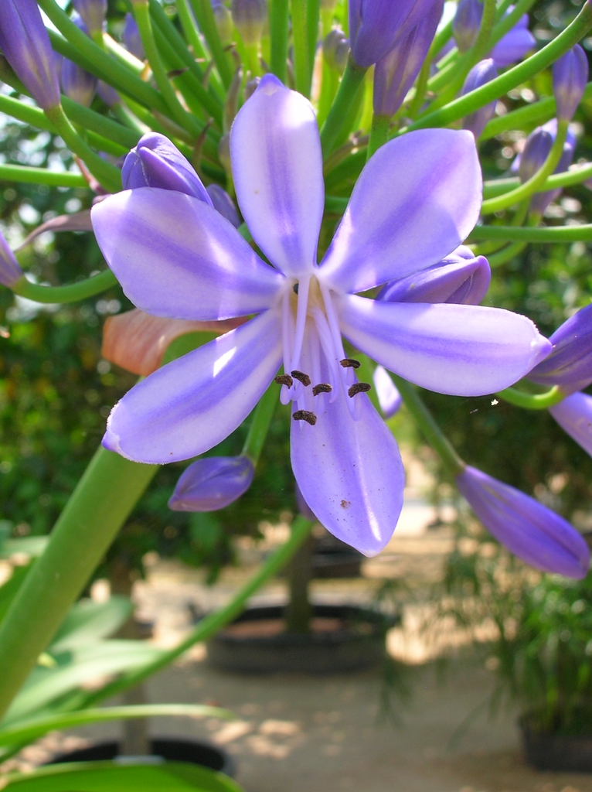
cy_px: 396
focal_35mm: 46
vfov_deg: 41.3
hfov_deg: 31.5
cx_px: 296
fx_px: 1051
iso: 50
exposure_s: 1/128
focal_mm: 7.7
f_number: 5.4
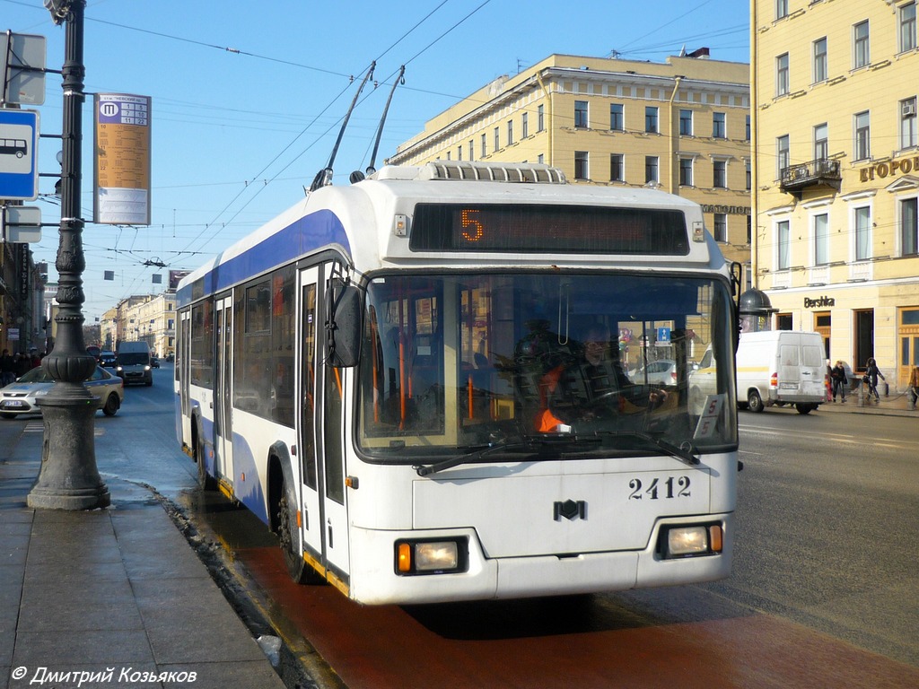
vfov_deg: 42.9
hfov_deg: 55.4
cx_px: 460
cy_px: 344
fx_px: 876
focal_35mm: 33
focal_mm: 5.5
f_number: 8
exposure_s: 1/200
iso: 100
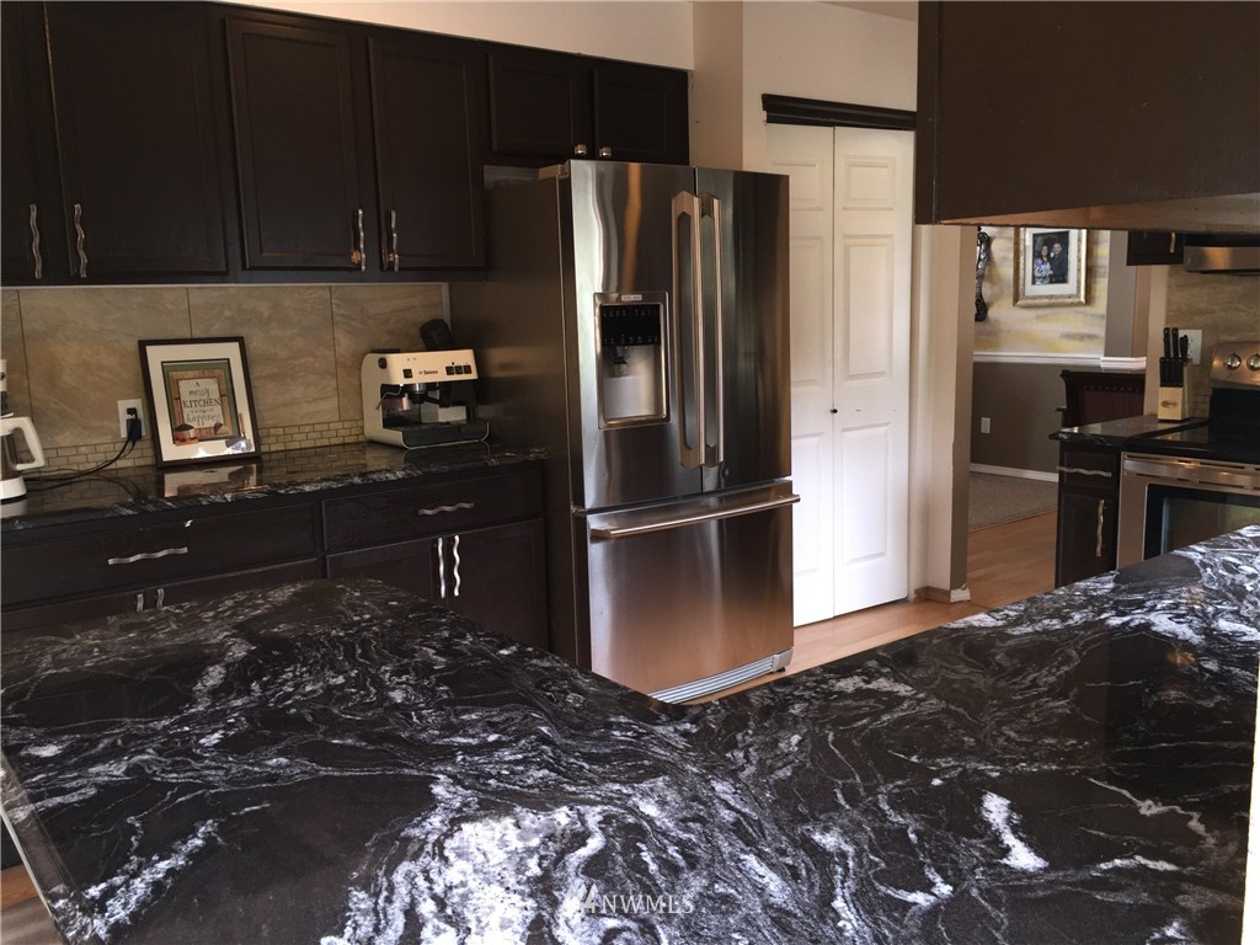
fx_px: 1056
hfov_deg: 61.7
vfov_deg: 48.2
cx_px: 630
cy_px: 472
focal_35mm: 29
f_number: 2.2
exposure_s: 1/30
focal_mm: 4.15
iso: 40
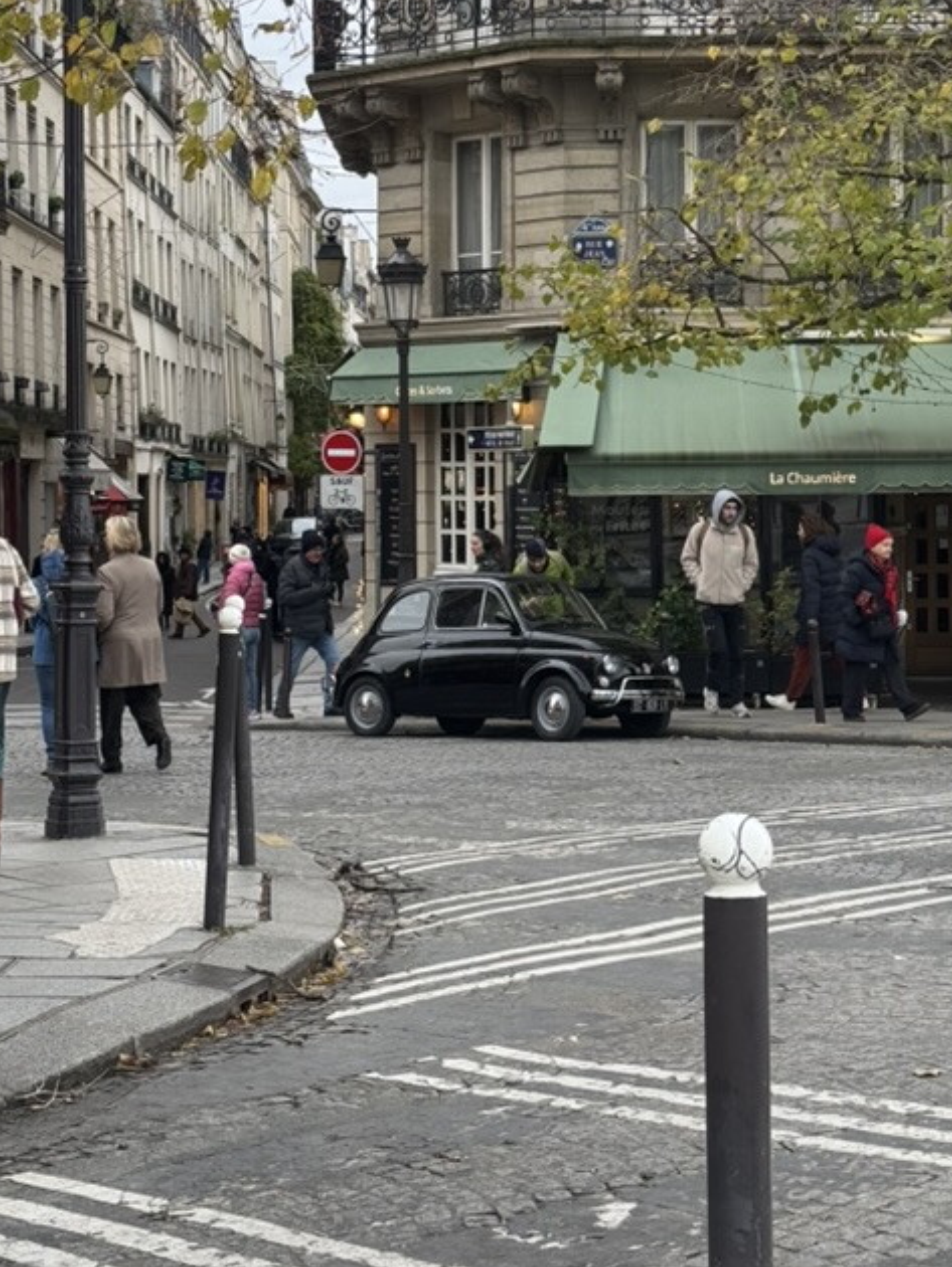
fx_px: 2858
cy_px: 501
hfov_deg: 18.9
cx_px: 564
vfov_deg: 25.0
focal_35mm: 78
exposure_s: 1/153
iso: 50
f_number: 1.78
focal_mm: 6.76
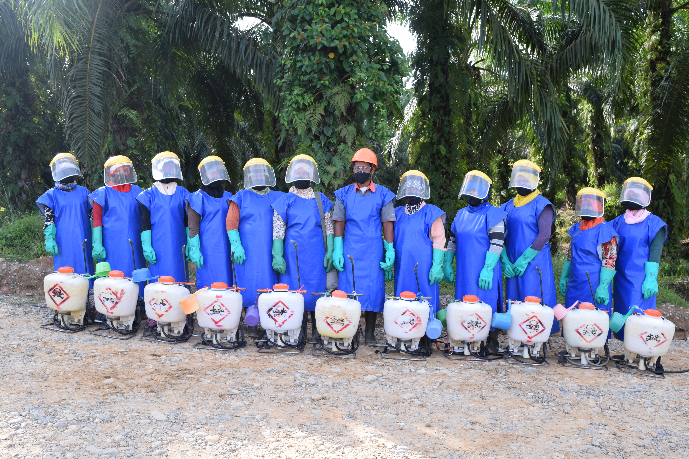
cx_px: 344
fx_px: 632
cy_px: 230
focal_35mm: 33
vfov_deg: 40.0
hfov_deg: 57.2
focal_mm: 22
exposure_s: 1/200
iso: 400
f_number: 7.1
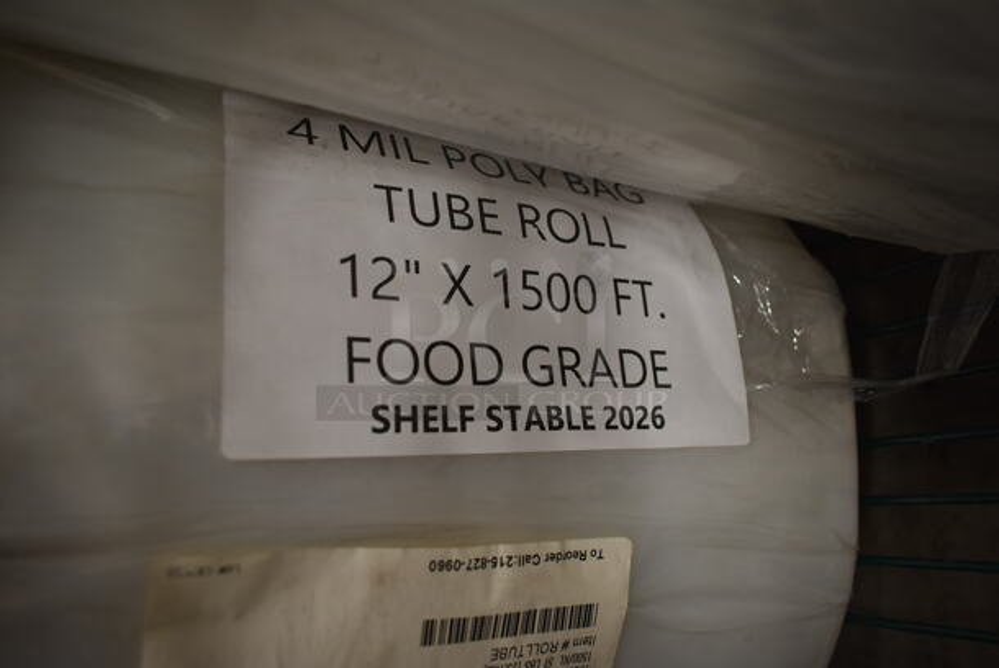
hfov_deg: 67.3
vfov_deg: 48.0
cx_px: 500
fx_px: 750
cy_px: 334
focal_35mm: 27
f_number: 3.5
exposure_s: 1/30
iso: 450
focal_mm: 18
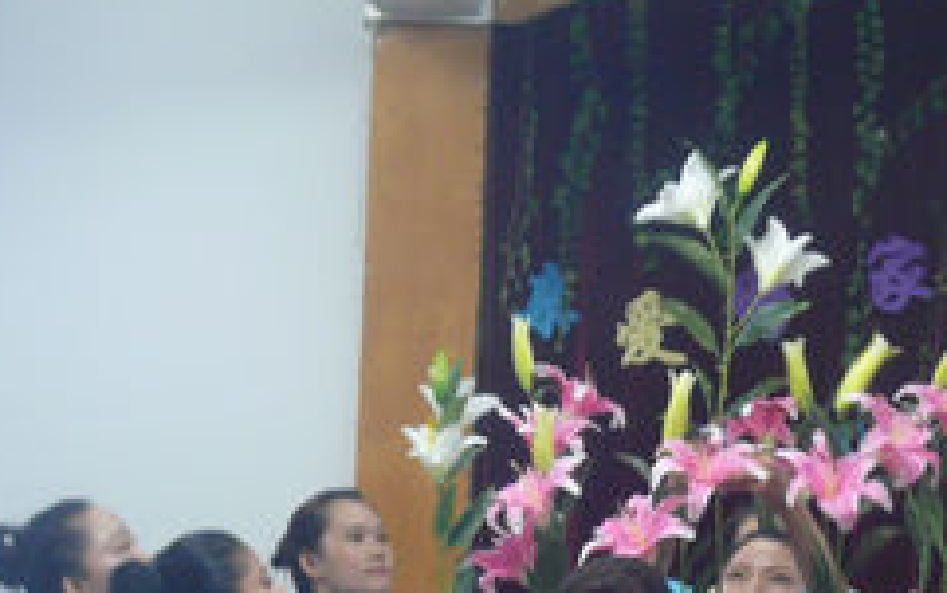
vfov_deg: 9.9
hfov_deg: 15.8
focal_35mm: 132
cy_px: 581
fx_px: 3409
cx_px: 648
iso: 200
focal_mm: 10.7
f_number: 3.2
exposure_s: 1/10
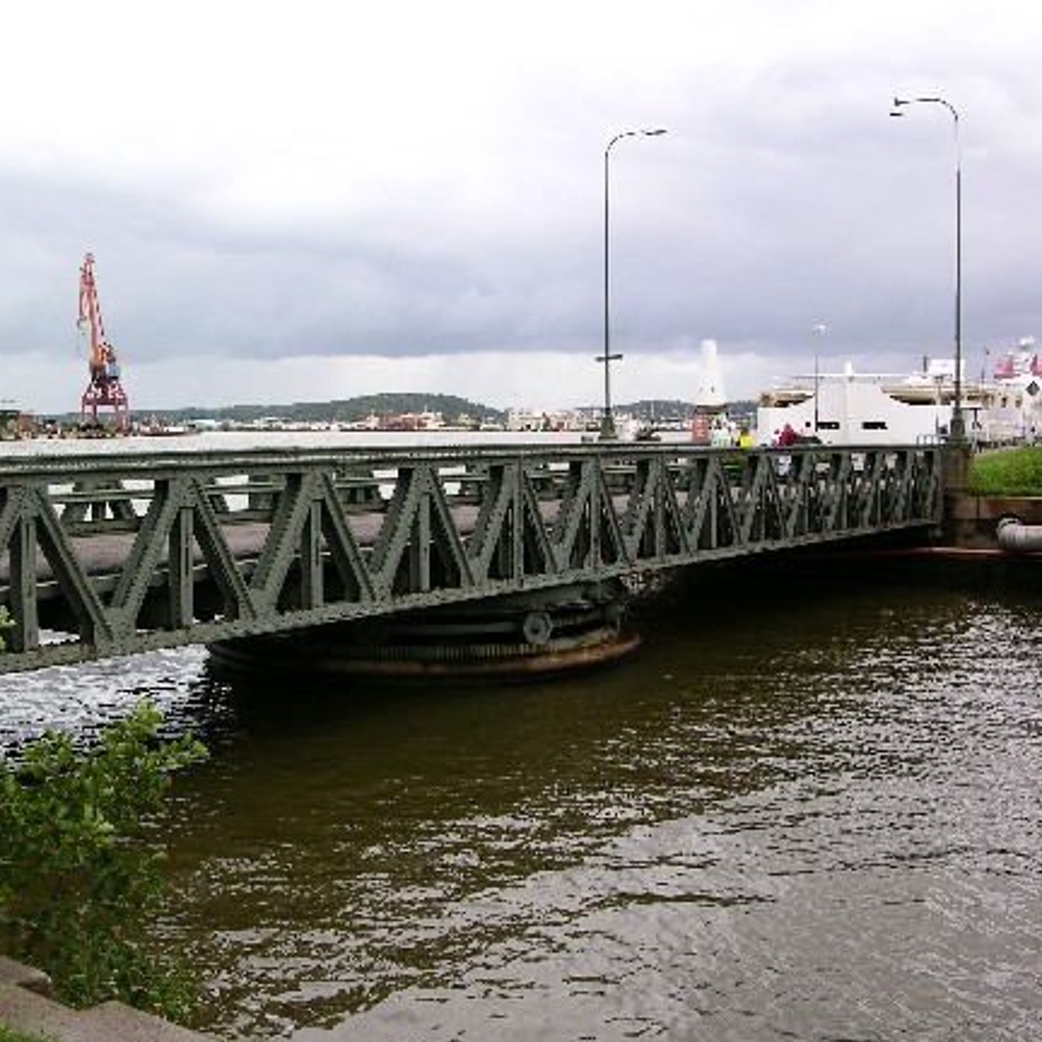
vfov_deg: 40.0
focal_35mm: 42
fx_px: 1430
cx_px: 344
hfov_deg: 39.5
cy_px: 519
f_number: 5.6
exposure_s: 1/60.6
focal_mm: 8.9
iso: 50
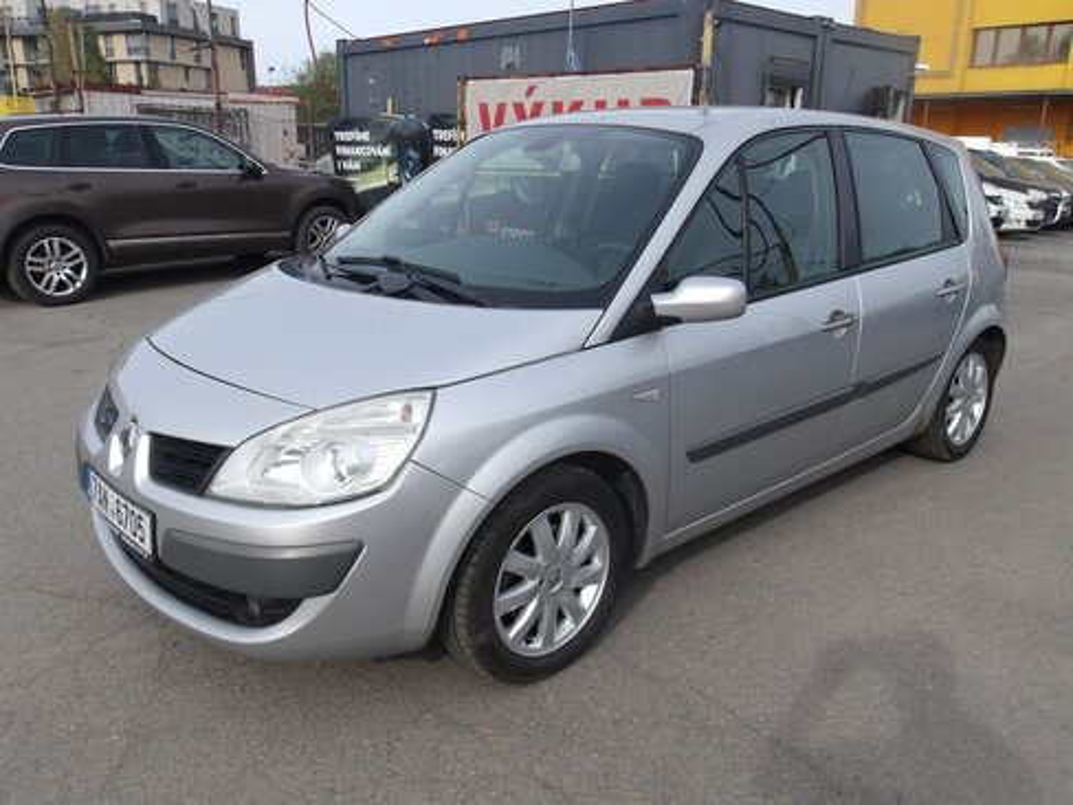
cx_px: 536
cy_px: 402
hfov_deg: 65.3
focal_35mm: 27
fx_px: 837
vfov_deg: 51.4
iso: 100
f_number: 3
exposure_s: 1/951
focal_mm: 4.9
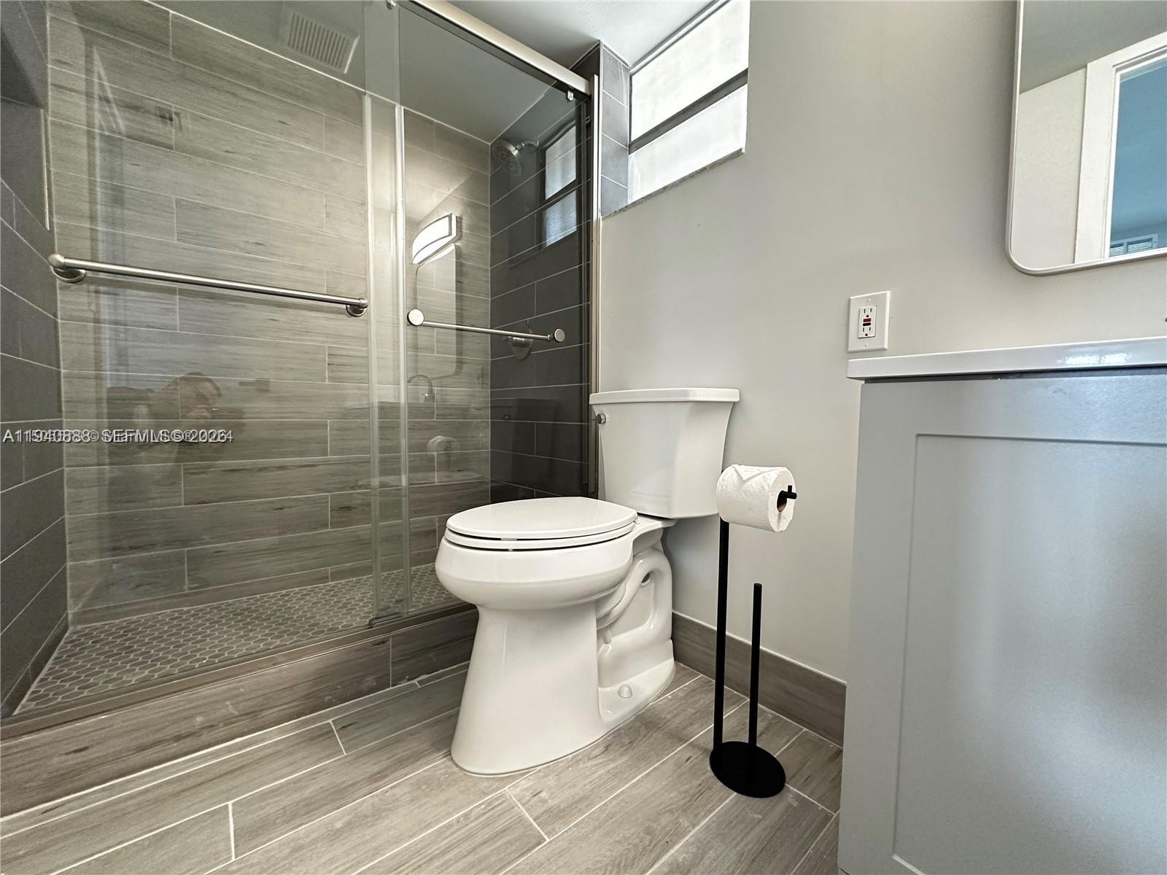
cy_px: 438
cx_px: 584
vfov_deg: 85.7
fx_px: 472
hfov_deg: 102.1
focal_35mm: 14
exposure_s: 1/60
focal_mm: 2.22
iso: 320
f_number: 2.2
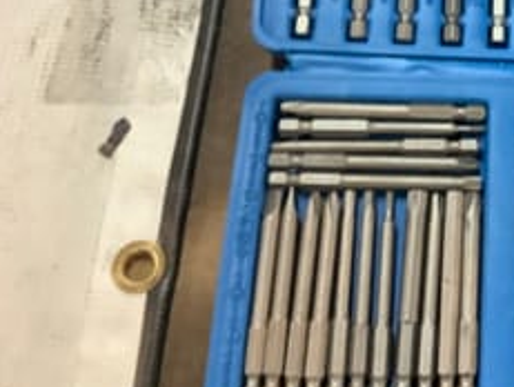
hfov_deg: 27.3
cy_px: 88
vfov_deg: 21.8
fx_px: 996
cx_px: 516
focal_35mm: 67
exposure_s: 1/50
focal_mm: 3.3
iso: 400
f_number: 2.4
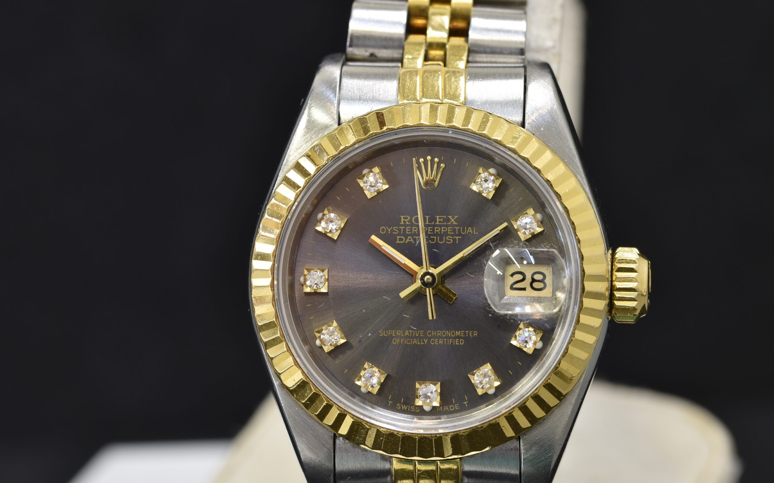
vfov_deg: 9.5
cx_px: 387
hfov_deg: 15.1
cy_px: 249
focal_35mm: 138
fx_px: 2911
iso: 100
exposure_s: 1/2.5
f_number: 13
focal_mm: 90
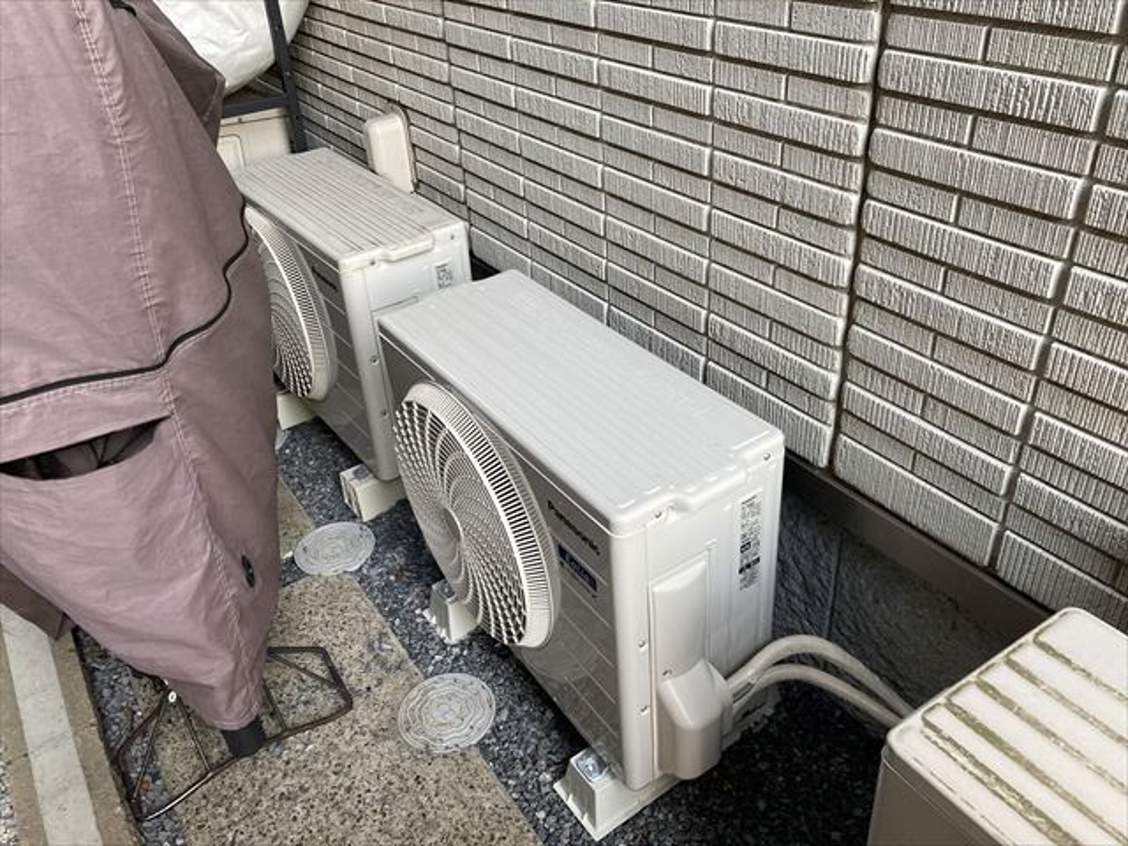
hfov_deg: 63.4
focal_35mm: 28
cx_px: 564
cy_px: 423
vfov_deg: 49.7
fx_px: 912
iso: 80
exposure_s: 1/91
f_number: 1.8
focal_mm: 3.99
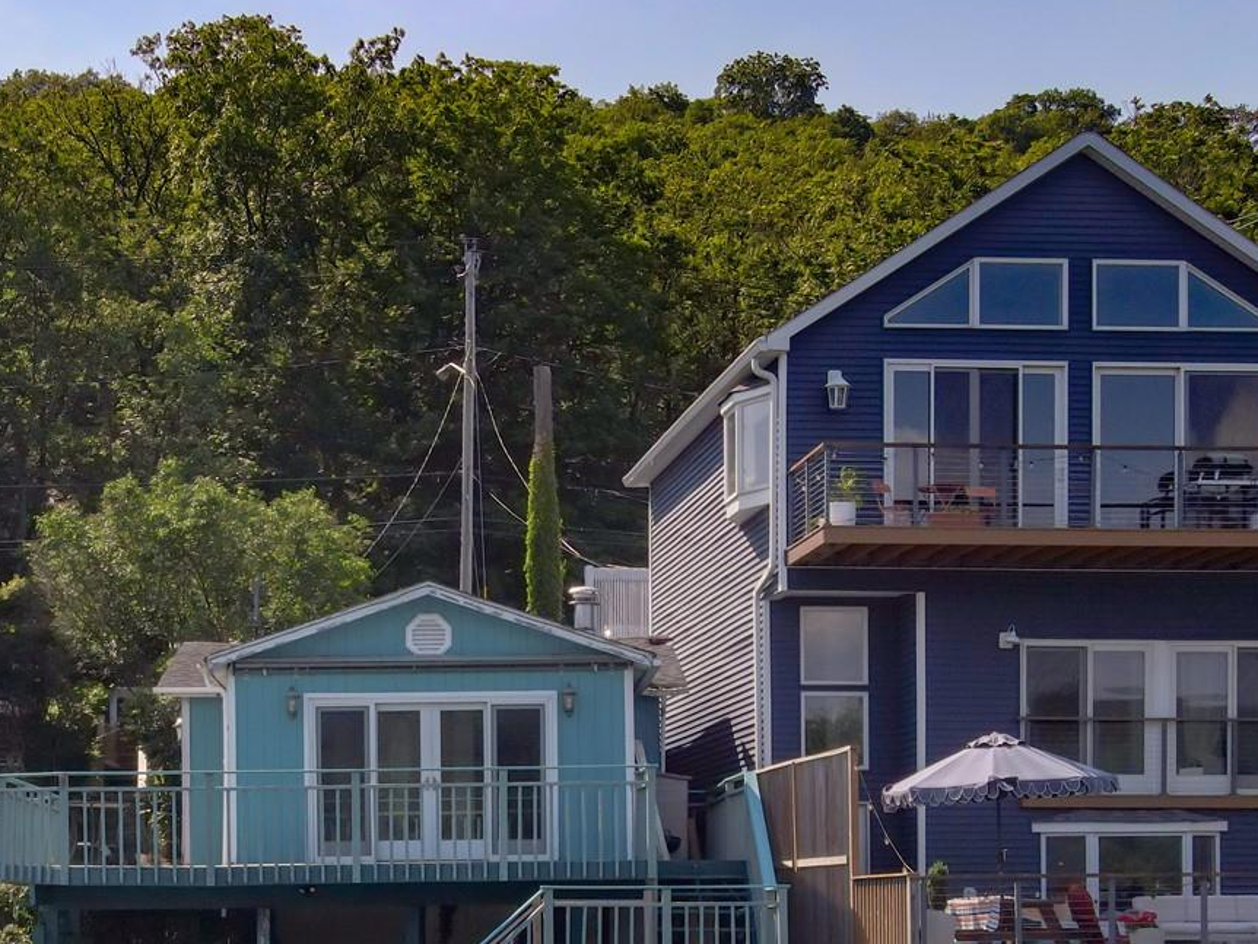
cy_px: 967
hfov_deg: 33.3
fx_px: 2072
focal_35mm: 57
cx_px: 365
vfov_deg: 24.4
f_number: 2.8
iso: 100
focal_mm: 4.5
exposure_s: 1/13
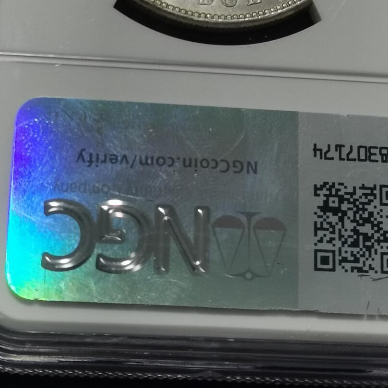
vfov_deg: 14.0
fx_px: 1547
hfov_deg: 14.3
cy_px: -22
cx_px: 190
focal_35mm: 122
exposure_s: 1/180
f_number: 1.8
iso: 80
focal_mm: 5.58
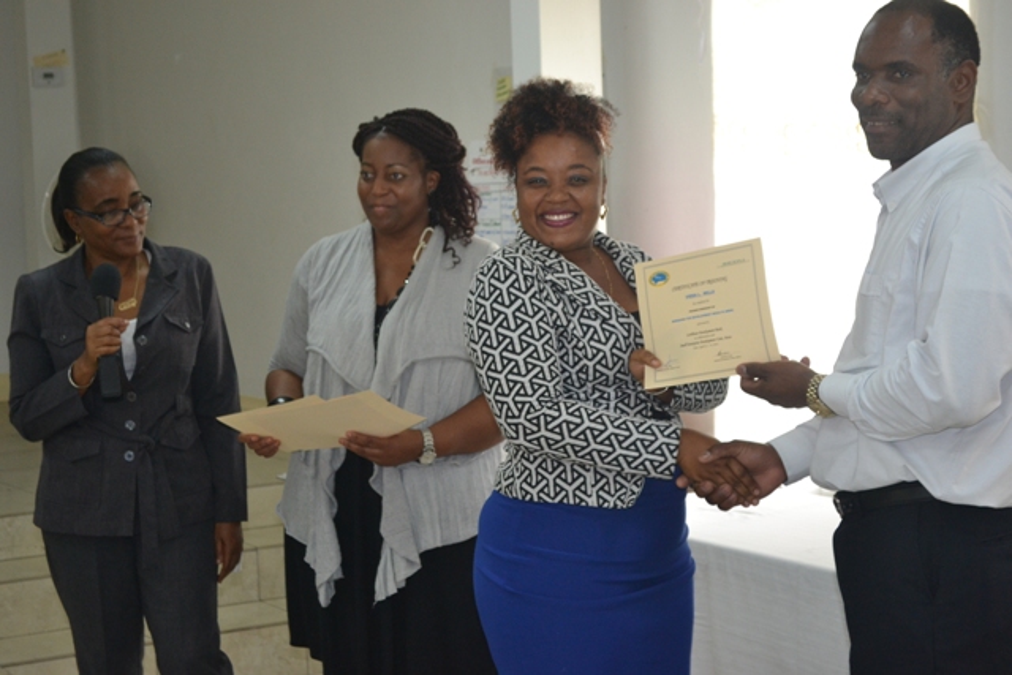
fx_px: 2109
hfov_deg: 27.0
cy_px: 338
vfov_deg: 18.2
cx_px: 506
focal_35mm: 75
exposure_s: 1/60
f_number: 5.6
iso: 1000
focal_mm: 50
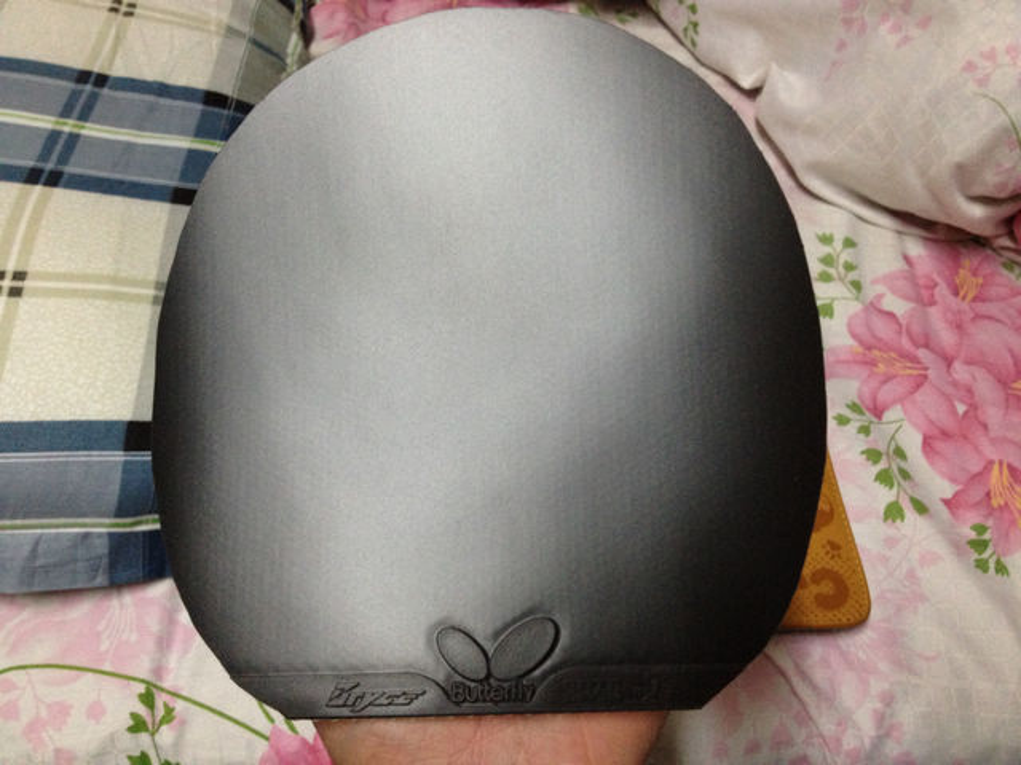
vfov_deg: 40.7
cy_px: 382
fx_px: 1032
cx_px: 510
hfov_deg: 52.6
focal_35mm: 35
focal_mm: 4.28
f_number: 2.4
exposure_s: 1/20
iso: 250
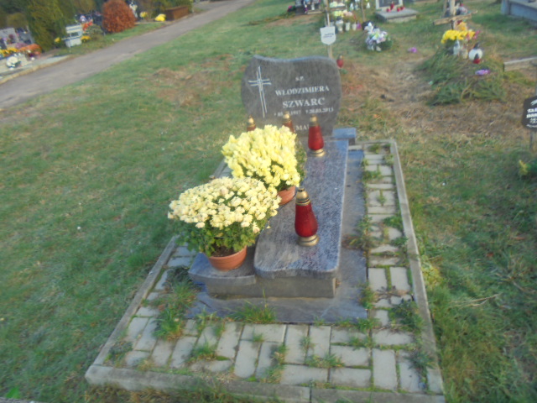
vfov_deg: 53.1
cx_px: 268
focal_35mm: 26
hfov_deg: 67.3
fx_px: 403
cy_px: 202
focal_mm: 4.6
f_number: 3.5
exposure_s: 1/100
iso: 100
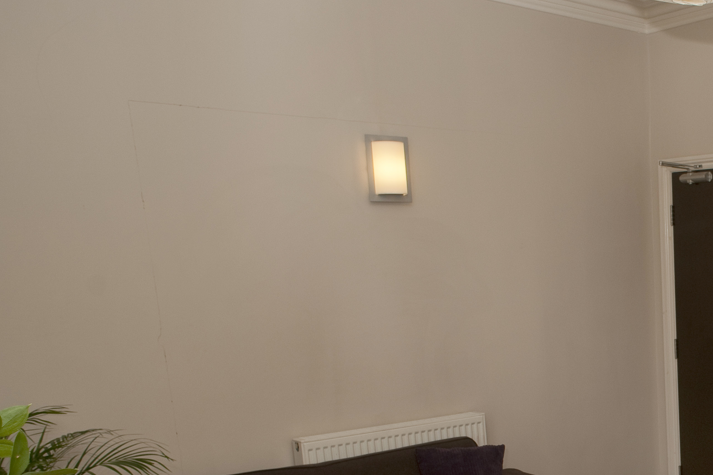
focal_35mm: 47
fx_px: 931
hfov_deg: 36.4
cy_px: 489
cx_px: 758
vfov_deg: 26.9
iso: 100
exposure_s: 1/125
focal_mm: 20
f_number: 5.6
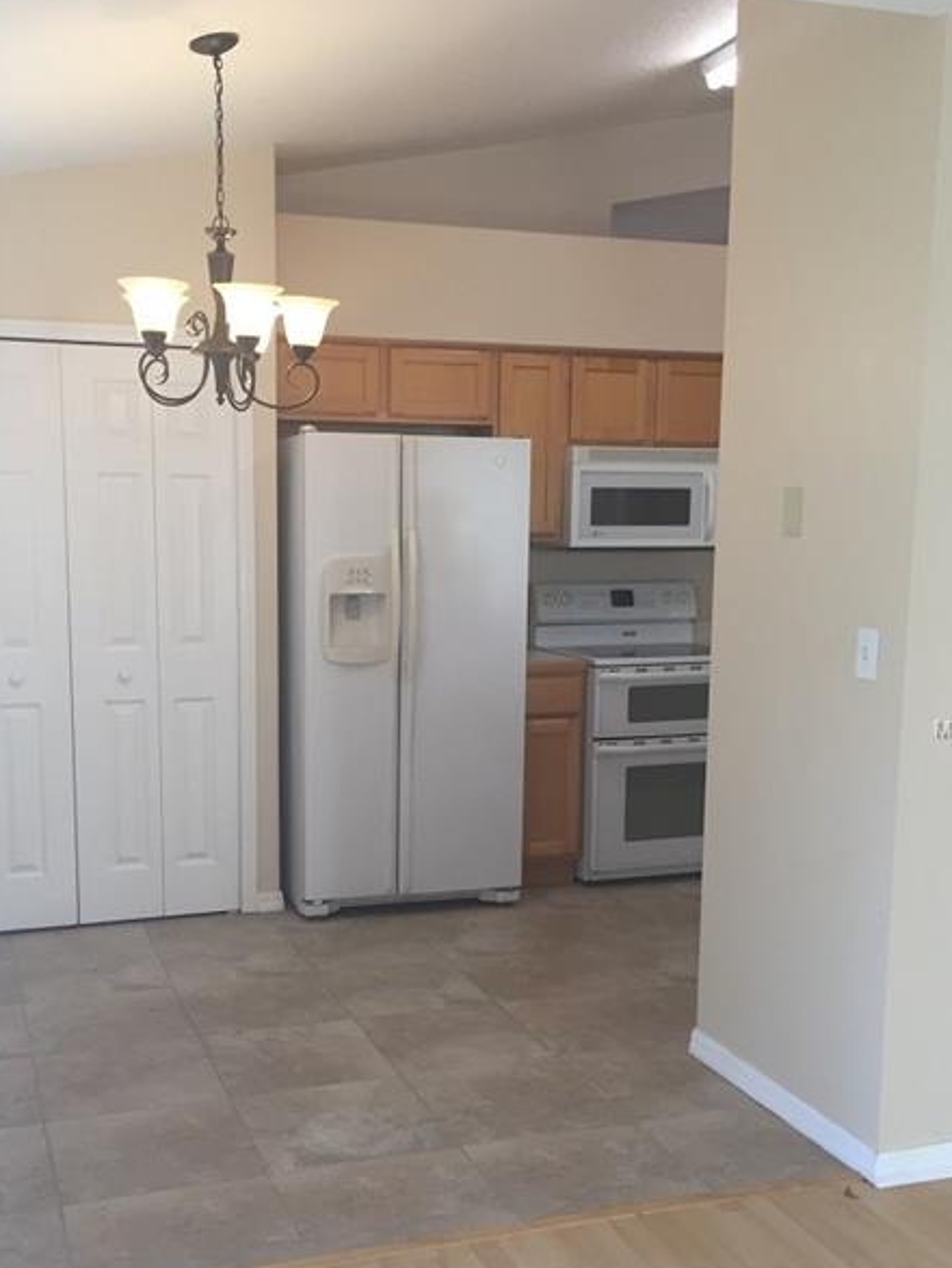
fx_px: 1392
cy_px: 729
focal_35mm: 38
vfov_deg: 48.8
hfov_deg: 37.7
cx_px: 409
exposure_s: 1/40
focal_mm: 4.15
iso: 40
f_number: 2.2
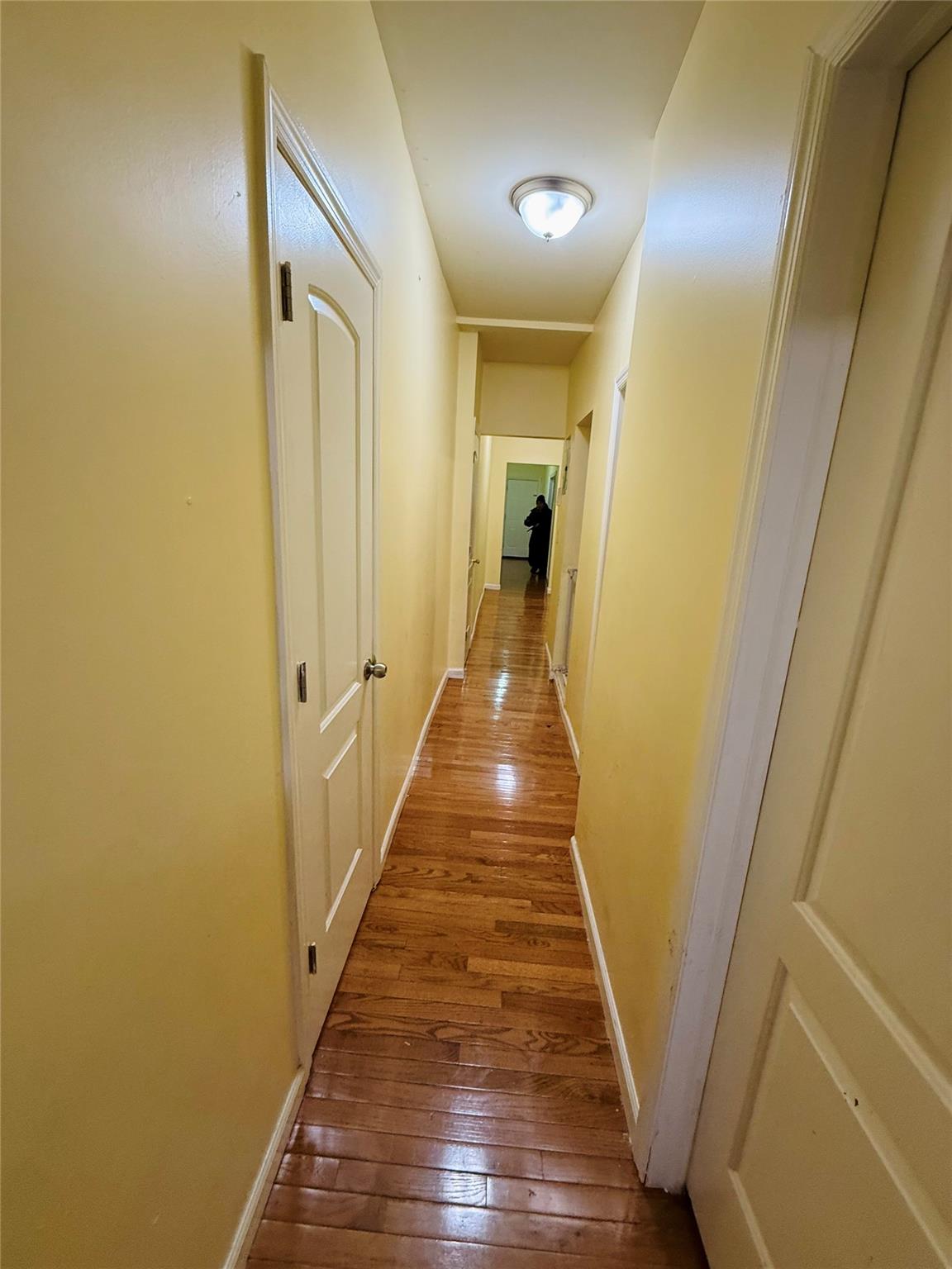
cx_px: 476
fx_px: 513
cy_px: 634
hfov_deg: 85.7
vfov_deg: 102.1
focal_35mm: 14
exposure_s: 1/60
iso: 320
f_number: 2.2
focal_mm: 2.22
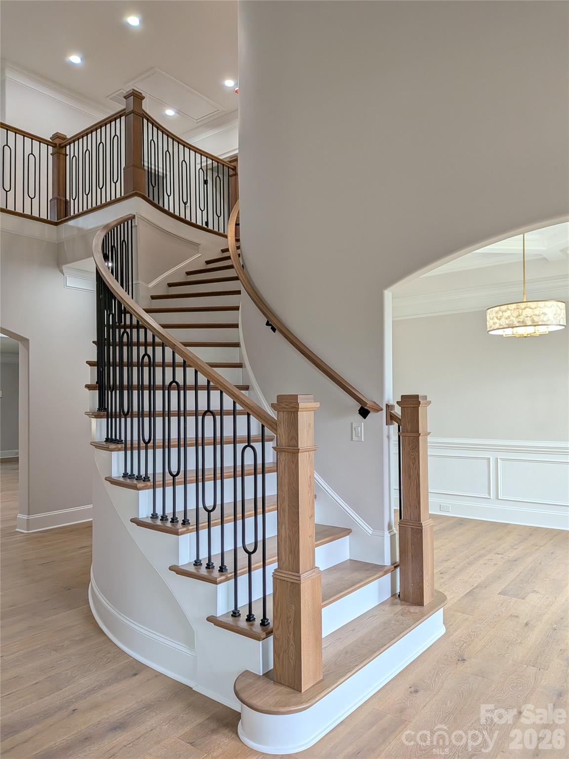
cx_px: 284
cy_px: 380
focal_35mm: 24
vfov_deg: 71.6
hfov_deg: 56.8
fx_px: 526
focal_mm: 4.53
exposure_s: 1/120
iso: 69
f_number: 1.7
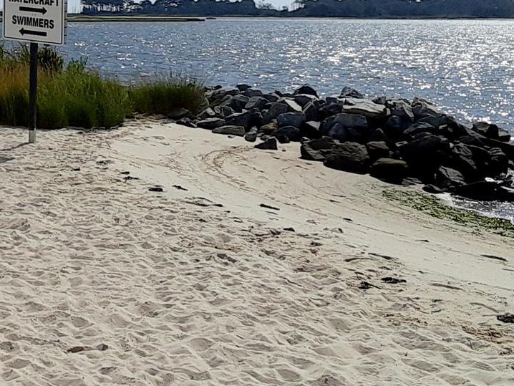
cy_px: 52
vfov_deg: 18.9
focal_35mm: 77
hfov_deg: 24.1
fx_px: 1144
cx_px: -7
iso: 40
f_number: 1.9
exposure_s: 1/10000
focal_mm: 2.91
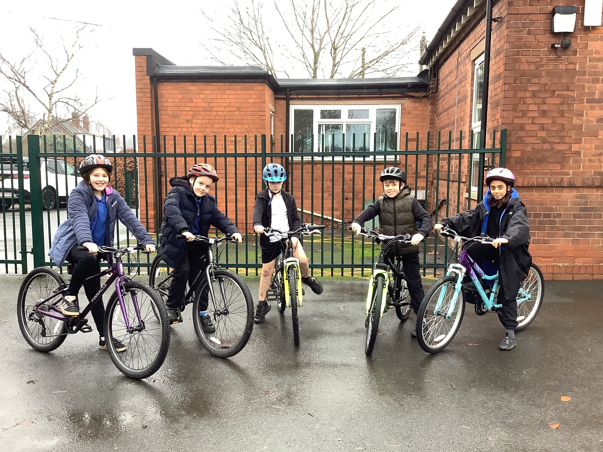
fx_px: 540
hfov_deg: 58.4
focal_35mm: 31
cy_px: 226
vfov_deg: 45.4
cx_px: 302
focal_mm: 3.3
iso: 125
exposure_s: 1/50
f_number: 2.4
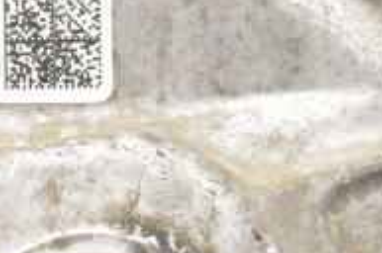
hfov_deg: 7.5
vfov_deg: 5.0
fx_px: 2871
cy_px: 411
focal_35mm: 271
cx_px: -144
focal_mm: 34
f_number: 10
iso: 6400
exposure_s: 1/400
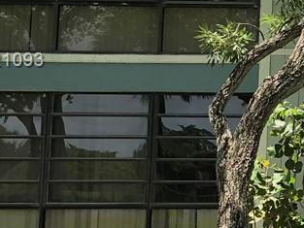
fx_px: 1256
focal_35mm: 143
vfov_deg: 10.4
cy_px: 61
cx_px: 667
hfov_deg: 11.8
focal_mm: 3.99
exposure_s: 1/623
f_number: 1.8
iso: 20
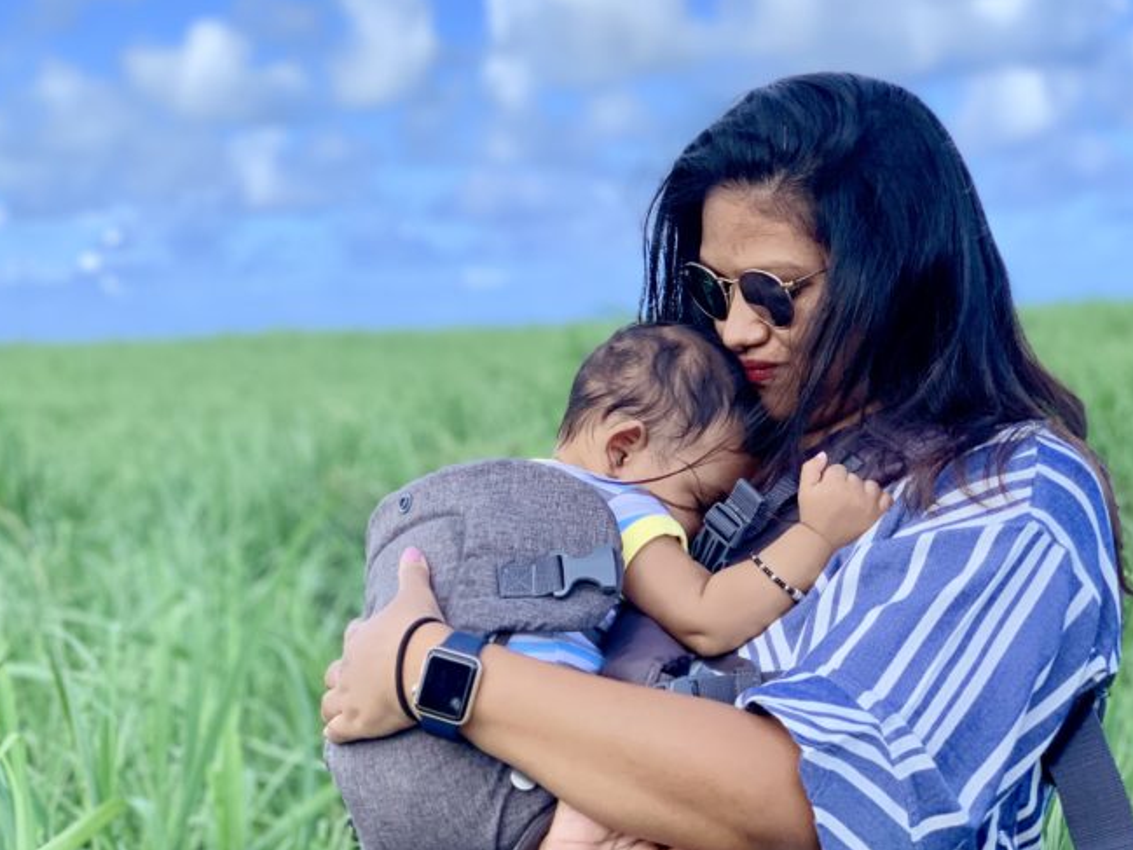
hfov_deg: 23.6
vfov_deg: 18.0
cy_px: 408
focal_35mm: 82
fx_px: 2684
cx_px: 314
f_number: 2.4
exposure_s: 1/393
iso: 16
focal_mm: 6
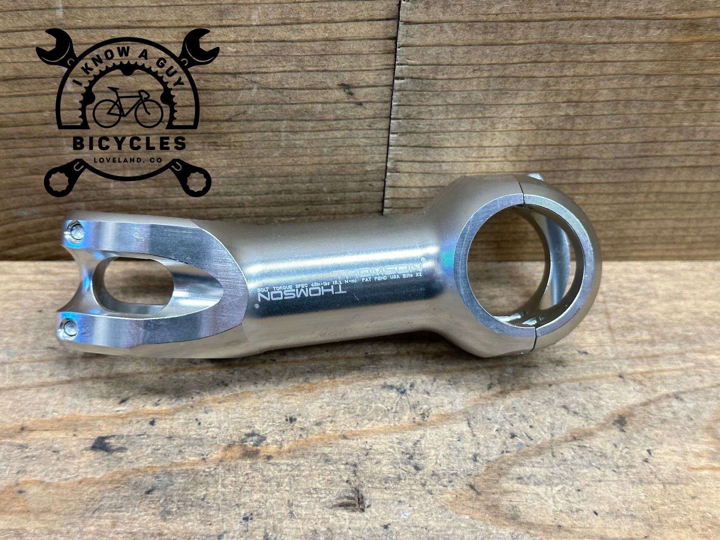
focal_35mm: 48
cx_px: 360
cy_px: 270
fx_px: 998
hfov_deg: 39.7
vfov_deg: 30.3
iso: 100
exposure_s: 1/120
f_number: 1.78
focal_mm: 6.86
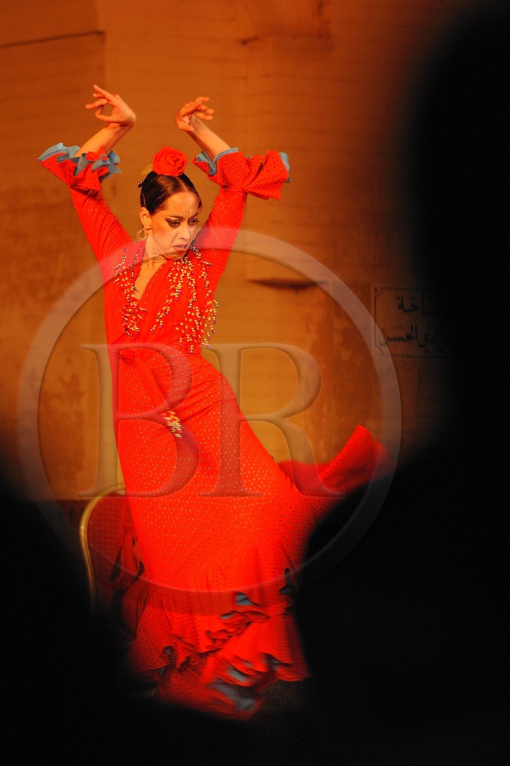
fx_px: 5528
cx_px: 209
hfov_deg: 5.3
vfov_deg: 7.9
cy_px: 421
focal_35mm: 260
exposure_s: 1/160
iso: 1600
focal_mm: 200
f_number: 3.2
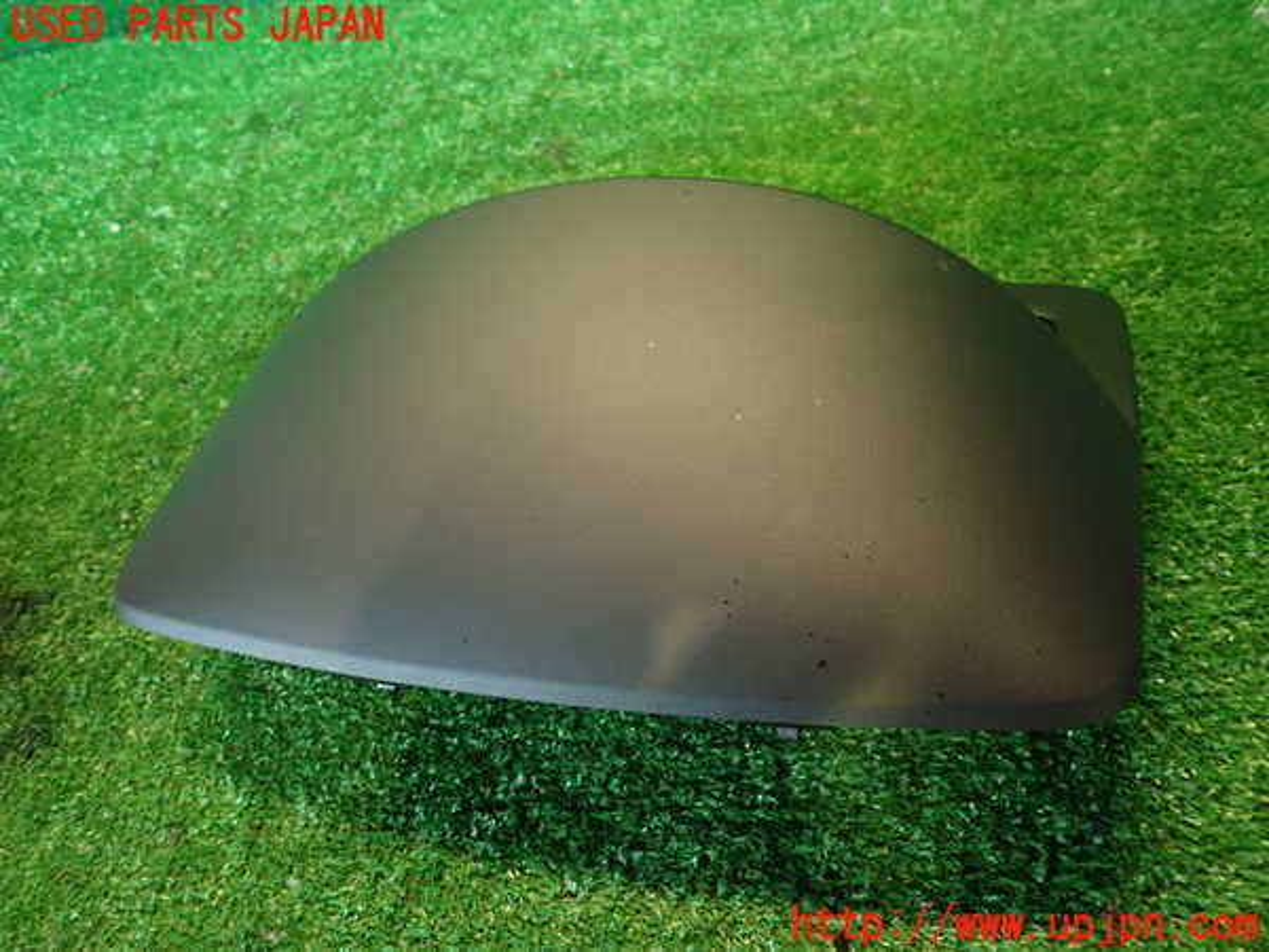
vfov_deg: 54.9
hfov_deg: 69.4
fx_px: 916
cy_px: 476
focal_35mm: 25
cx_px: 634
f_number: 2
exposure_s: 1/30
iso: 250
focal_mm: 4.5
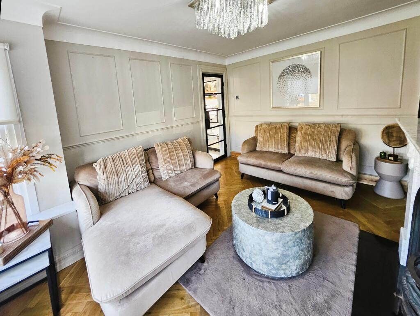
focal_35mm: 13
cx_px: 210
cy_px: 158
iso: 125
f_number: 2.2
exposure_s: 1/50
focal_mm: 1.7
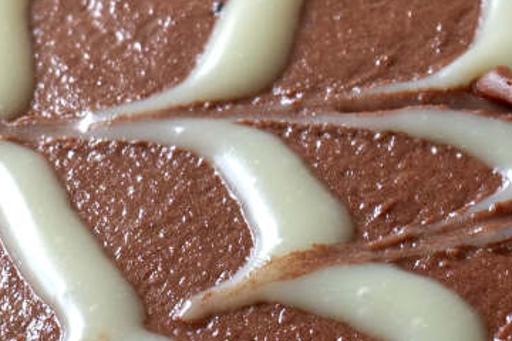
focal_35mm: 267
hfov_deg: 7.5
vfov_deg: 5.1
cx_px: 897
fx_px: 3797
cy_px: 281
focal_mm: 50
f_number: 8
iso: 640
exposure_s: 1/60
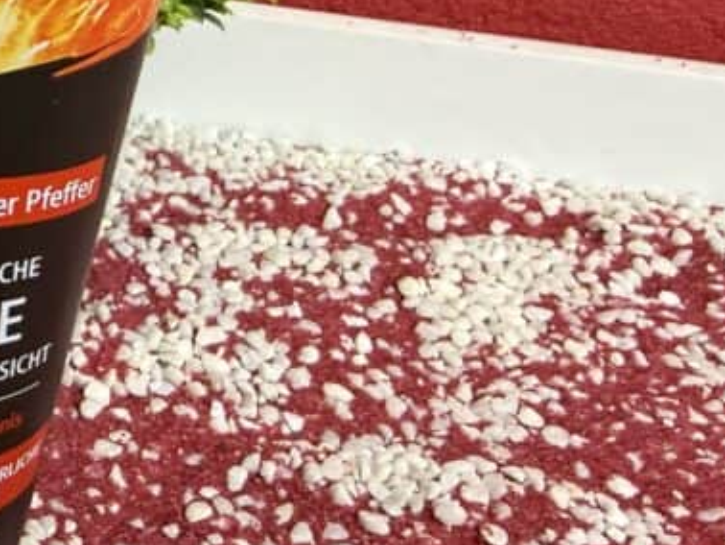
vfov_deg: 22.2
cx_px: -105
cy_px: 77
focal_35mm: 65
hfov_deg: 26.9
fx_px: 1362
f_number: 2.2
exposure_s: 1/50
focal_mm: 2.22
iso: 200
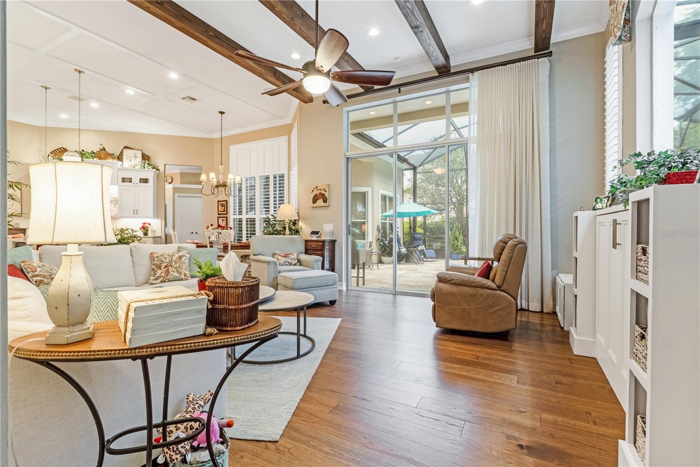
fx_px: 321
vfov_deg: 72.0
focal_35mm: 16
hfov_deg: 95.0
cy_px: 234
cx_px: 350
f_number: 9
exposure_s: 1/125
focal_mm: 11
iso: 250
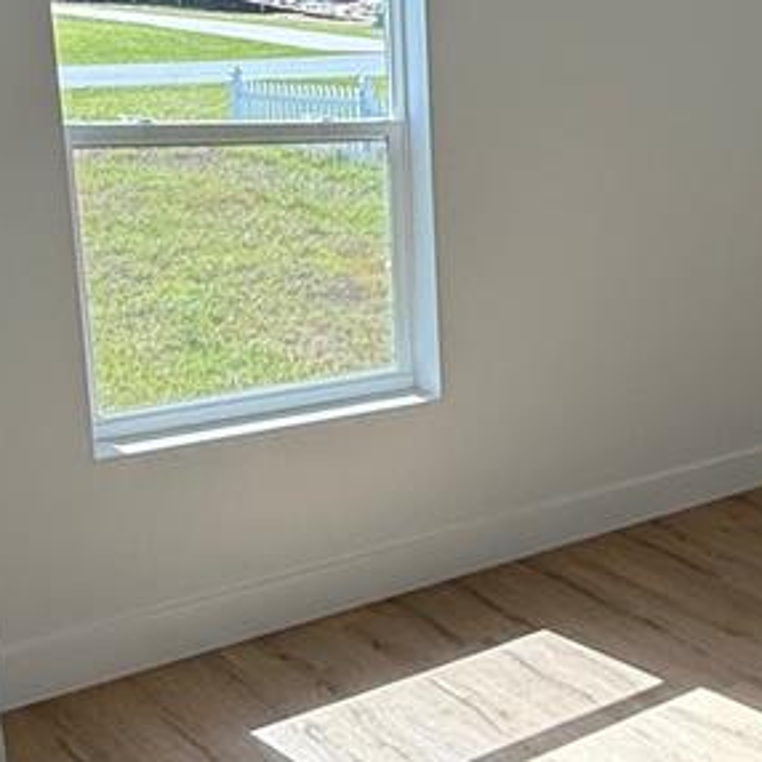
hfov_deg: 28.3
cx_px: 930
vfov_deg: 32.8
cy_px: 341
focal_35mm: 52
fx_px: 1295
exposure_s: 1/214
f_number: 2.2
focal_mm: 2.22
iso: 64
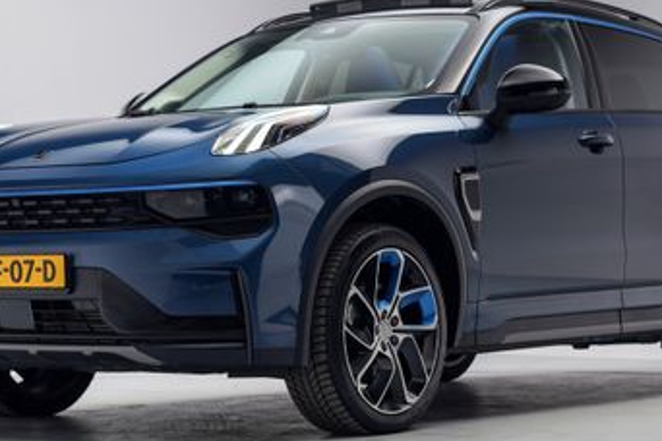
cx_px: 354
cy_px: 183
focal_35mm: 73
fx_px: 1342
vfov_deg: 18.7
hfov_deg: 27.7
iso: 100
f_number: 4
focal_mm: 50
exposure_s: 1/13
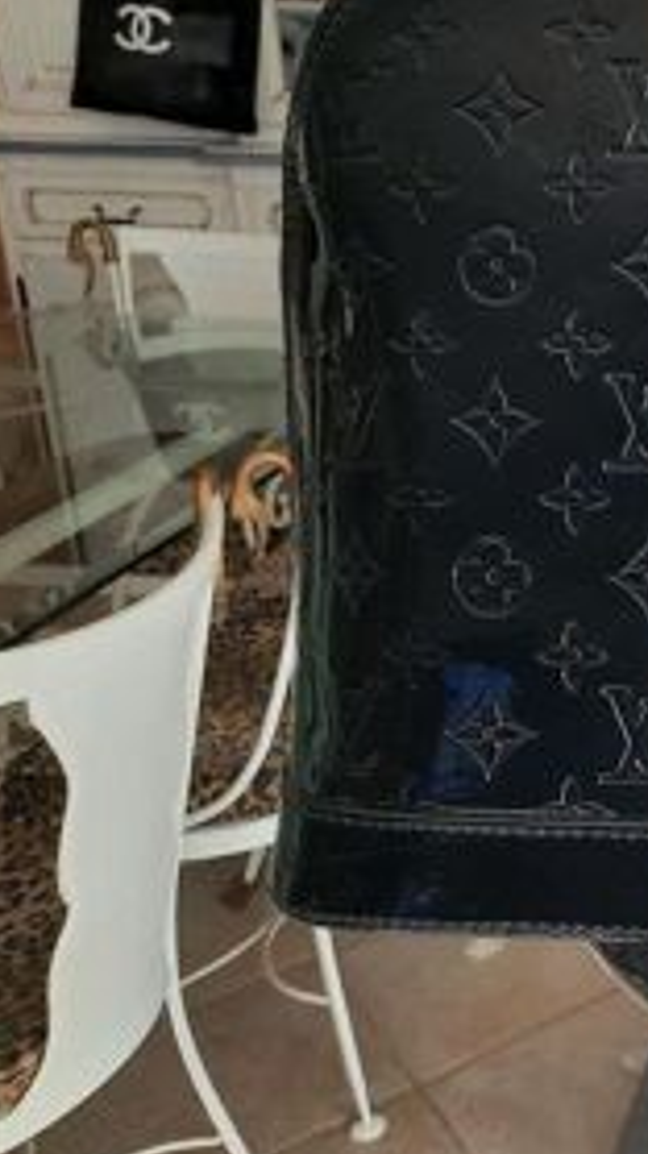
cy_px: 440
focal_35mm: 47
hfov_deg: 21.3
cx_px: 976
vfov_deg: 43.4
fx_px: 1438
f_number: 2
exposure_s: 1/50
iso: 200
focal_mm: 4.6
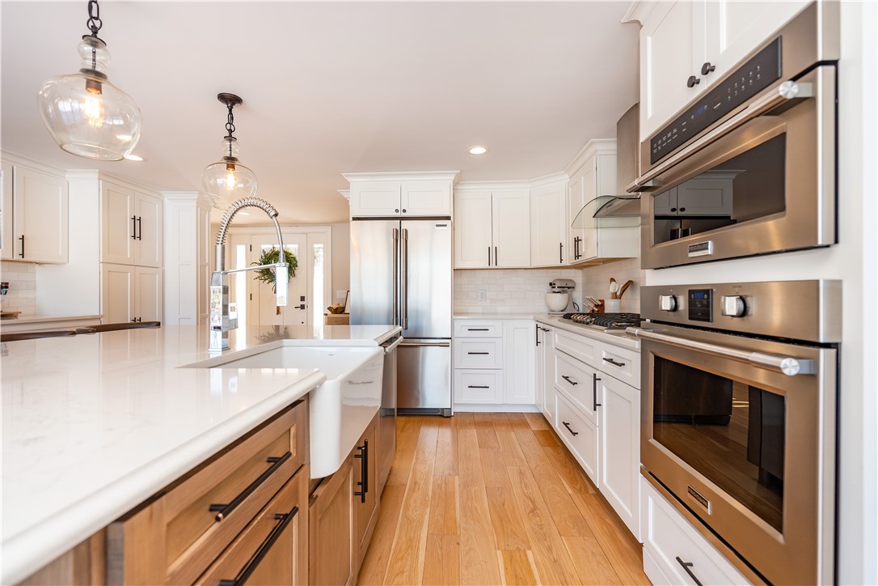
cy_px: 293
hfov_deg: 96.7
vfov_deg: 73.7
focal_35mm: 16
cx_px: 439
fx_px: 390
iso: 100
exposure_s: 1/25
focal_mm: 16
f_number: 5
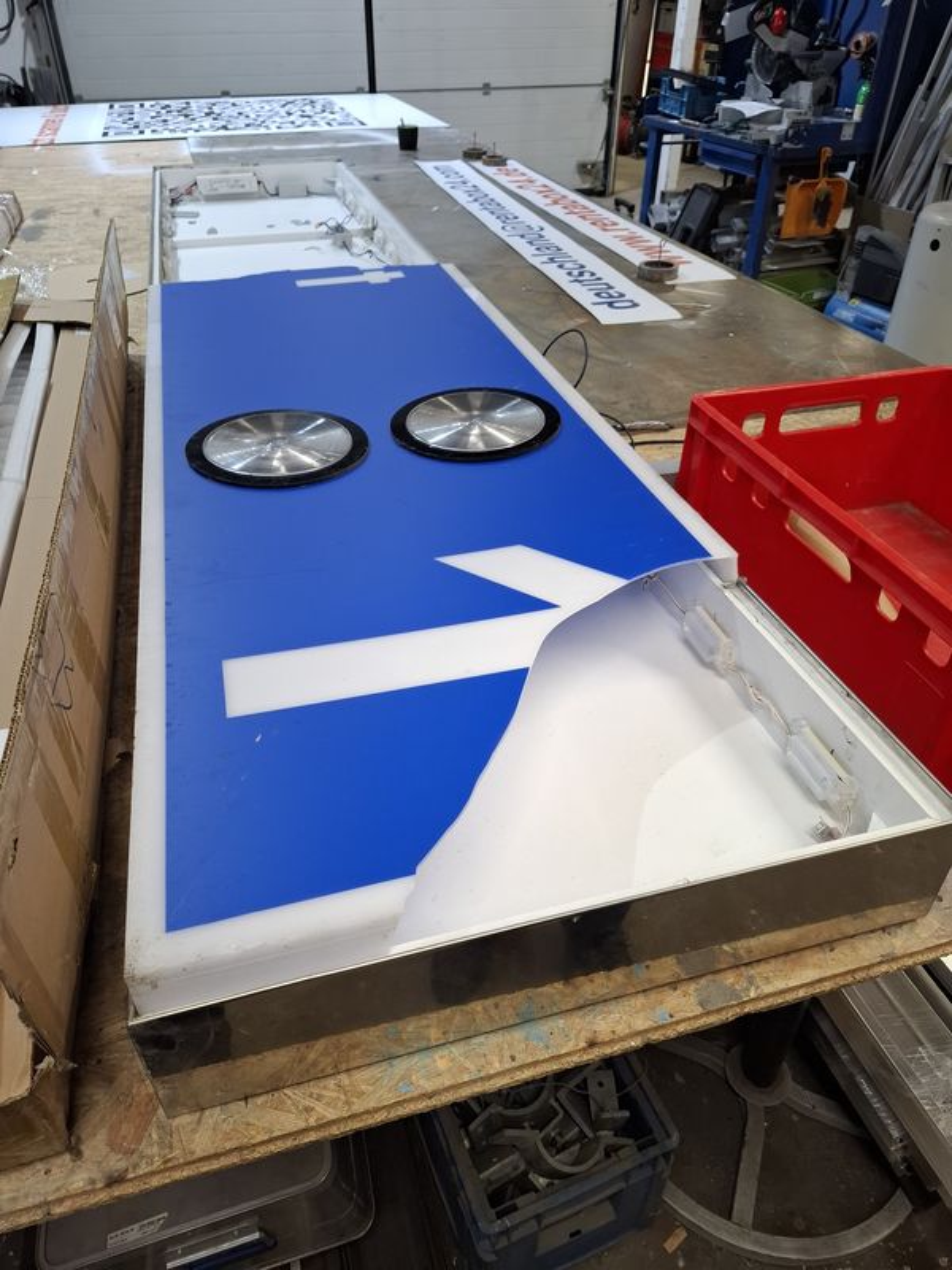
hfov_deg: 58.9
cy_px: 635
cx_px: 476
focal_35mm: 23
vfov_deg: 73.9
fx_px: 843
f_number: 1.8
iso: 250
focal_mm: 5.54
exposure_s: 1/100
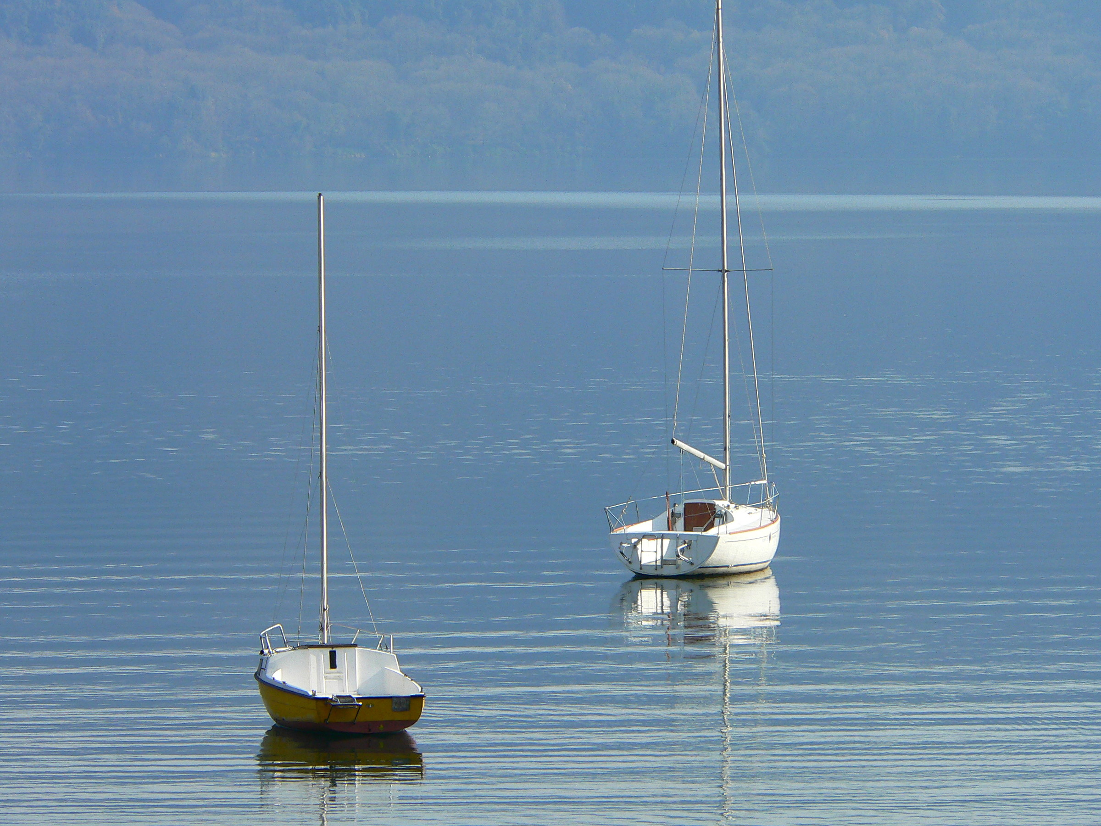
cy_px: 413
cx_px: 550
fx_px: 8397
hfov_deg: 7.5
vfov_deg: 5.6
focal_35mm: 264
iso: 100
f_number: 5.2
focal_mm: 43.9
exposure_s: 1/500
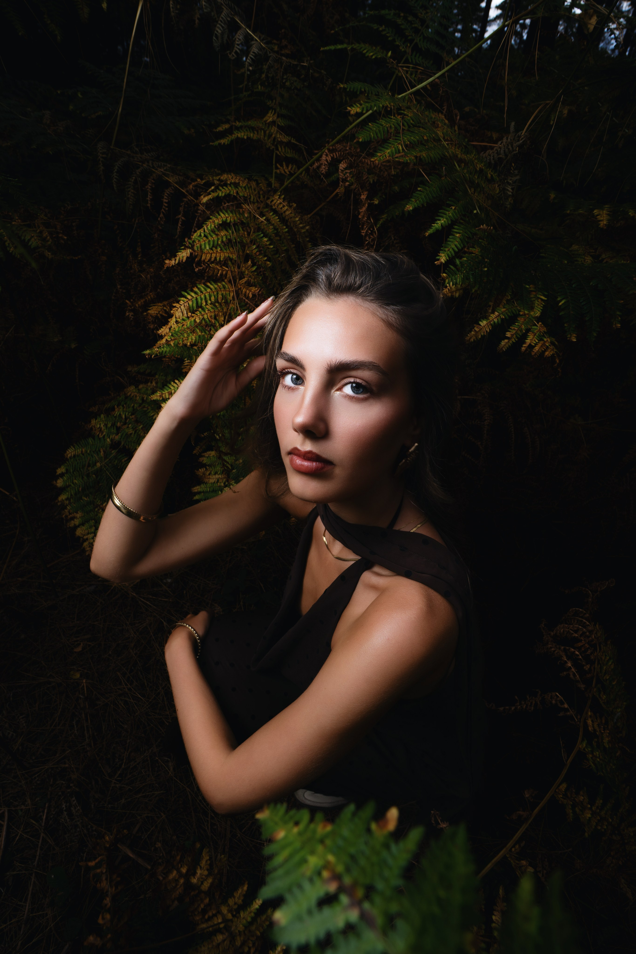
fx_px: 424
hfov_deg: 73.7
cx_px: 318
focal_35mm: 16
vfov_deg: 96.7
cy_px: 477
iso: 160
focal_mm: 16
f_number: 10
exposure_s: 1/100
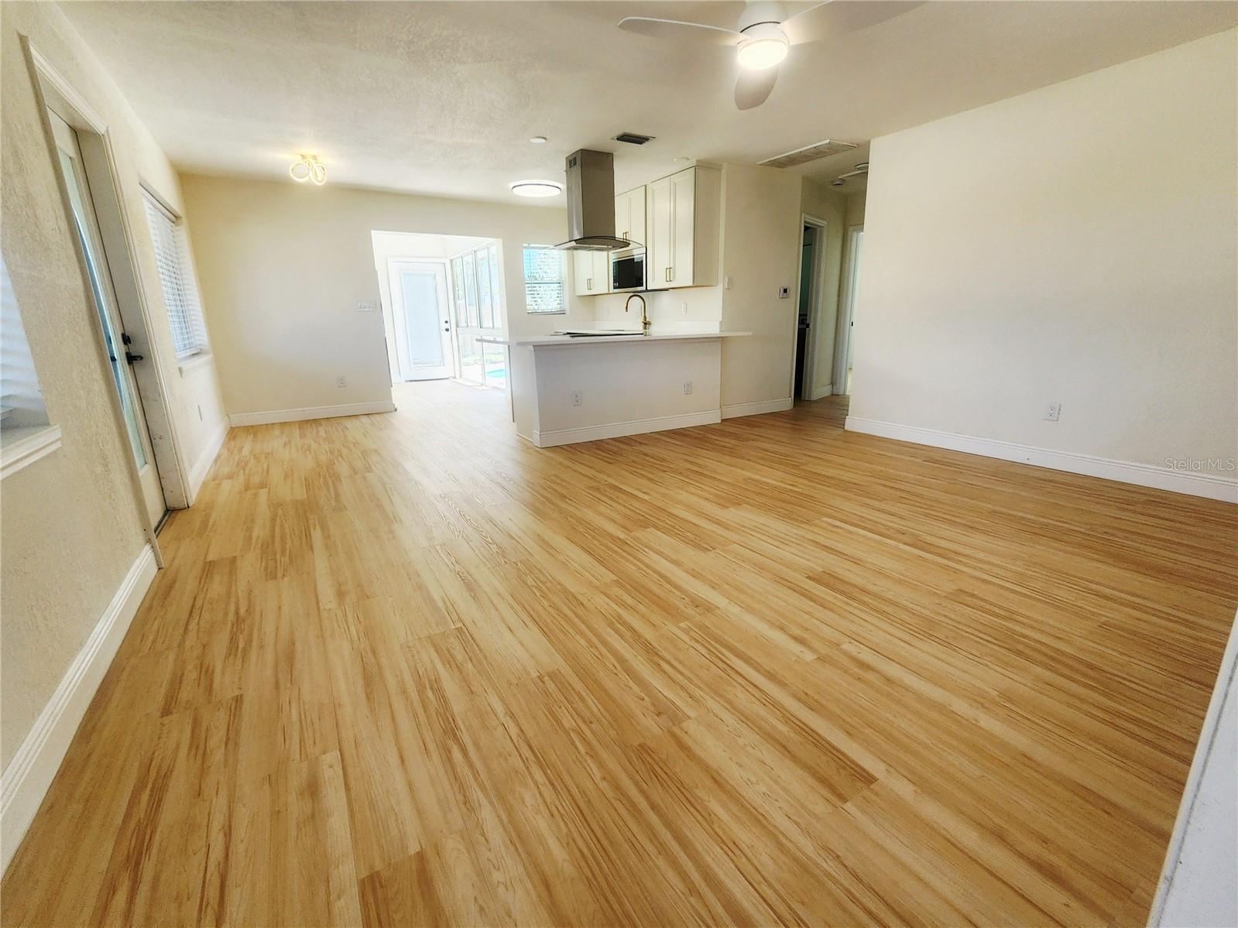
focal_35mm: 13
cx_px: 619
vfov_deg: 89.9
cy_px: 464
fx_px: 465
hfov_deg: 106.2
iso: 80
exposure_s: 1/120
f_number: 2.2
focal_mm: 2.2
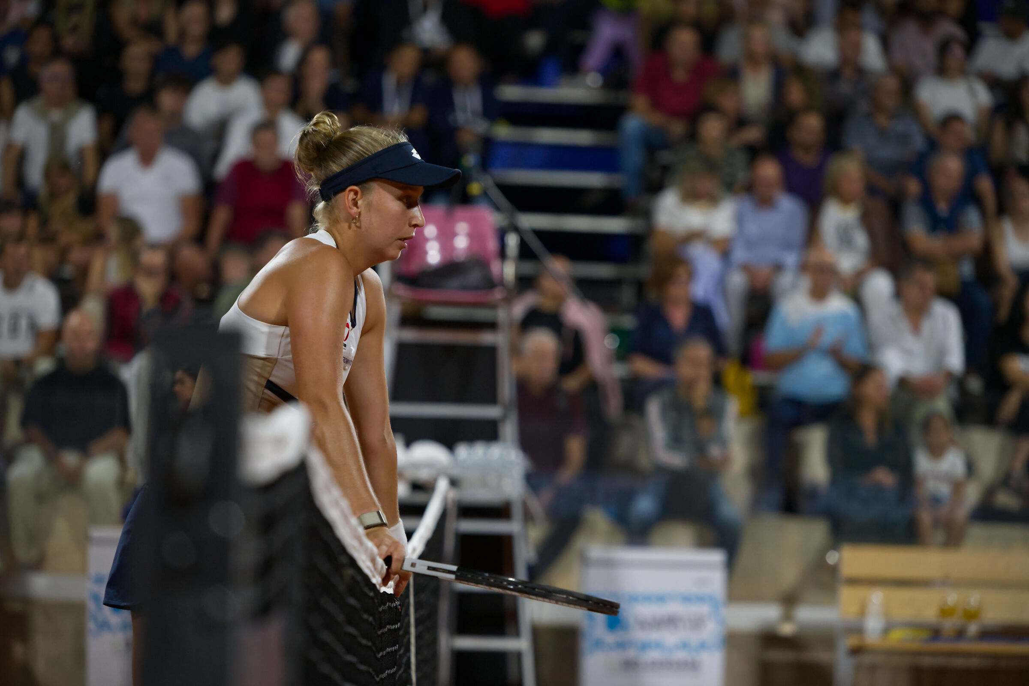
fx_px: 4286
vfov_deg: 9.1
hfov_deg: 13.7
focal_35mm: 150
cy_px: 343
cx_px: 514
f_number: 3.2
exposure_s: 1/1600
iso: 5000
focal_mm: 150
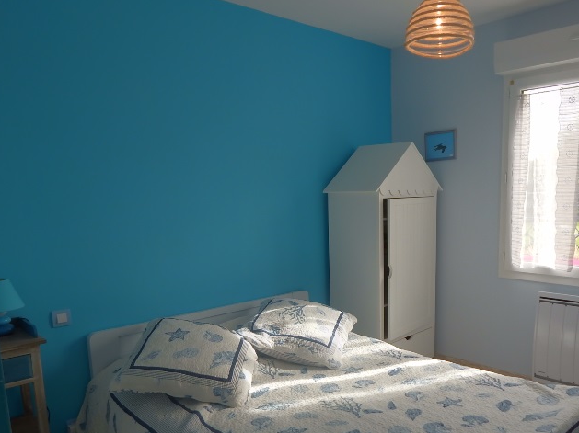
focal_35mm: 28
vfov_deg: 49.2
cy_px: 274
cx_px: 342
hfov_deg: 63.0
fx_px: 468
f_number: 3
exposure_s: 1/250
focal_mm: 4
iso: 125
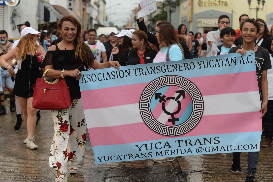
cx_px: 166
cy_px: 79
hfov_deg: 31.8
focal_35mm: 63
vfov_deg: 21.6
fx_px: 478
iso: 500
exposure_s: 1/250
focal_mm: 50
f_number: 3.2
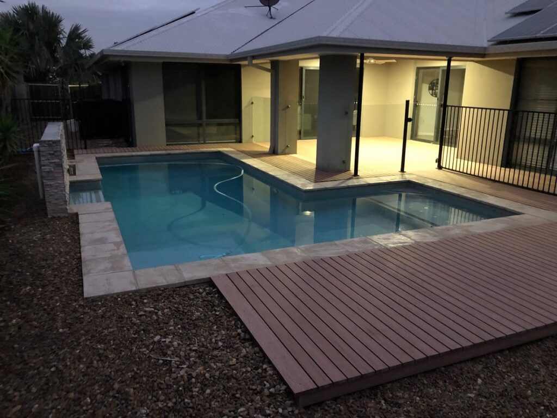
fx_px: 451
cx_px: 278
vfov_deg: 49.7
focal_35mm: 28
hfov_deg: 63.4
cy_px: 209
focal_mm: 3.99
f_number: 1.8
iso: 125
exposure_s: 1/4
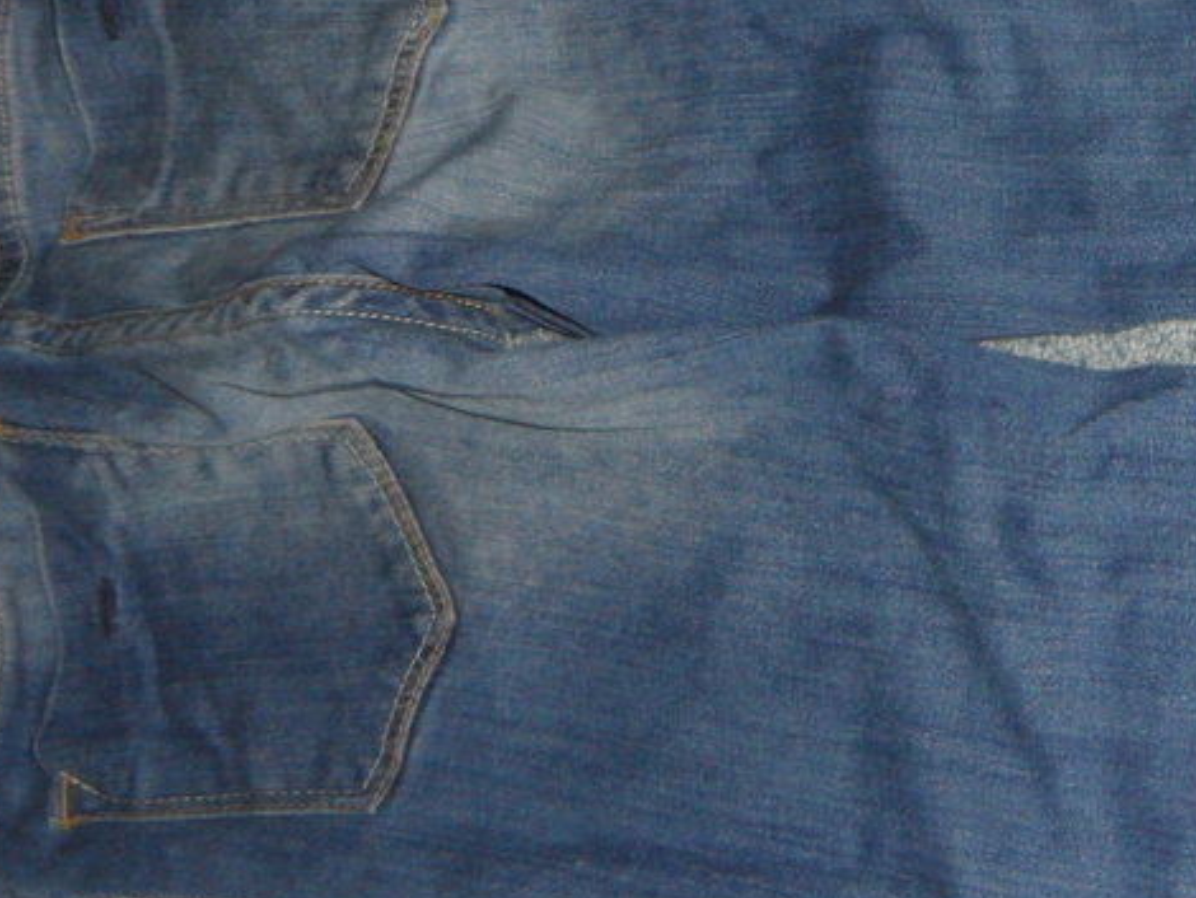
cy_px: 310
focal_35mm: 68
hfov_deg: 26.5
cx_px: 1291
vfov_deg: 21.6
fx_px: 2351
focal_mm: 4.1
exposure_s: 1/30
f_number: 2.9
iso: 100
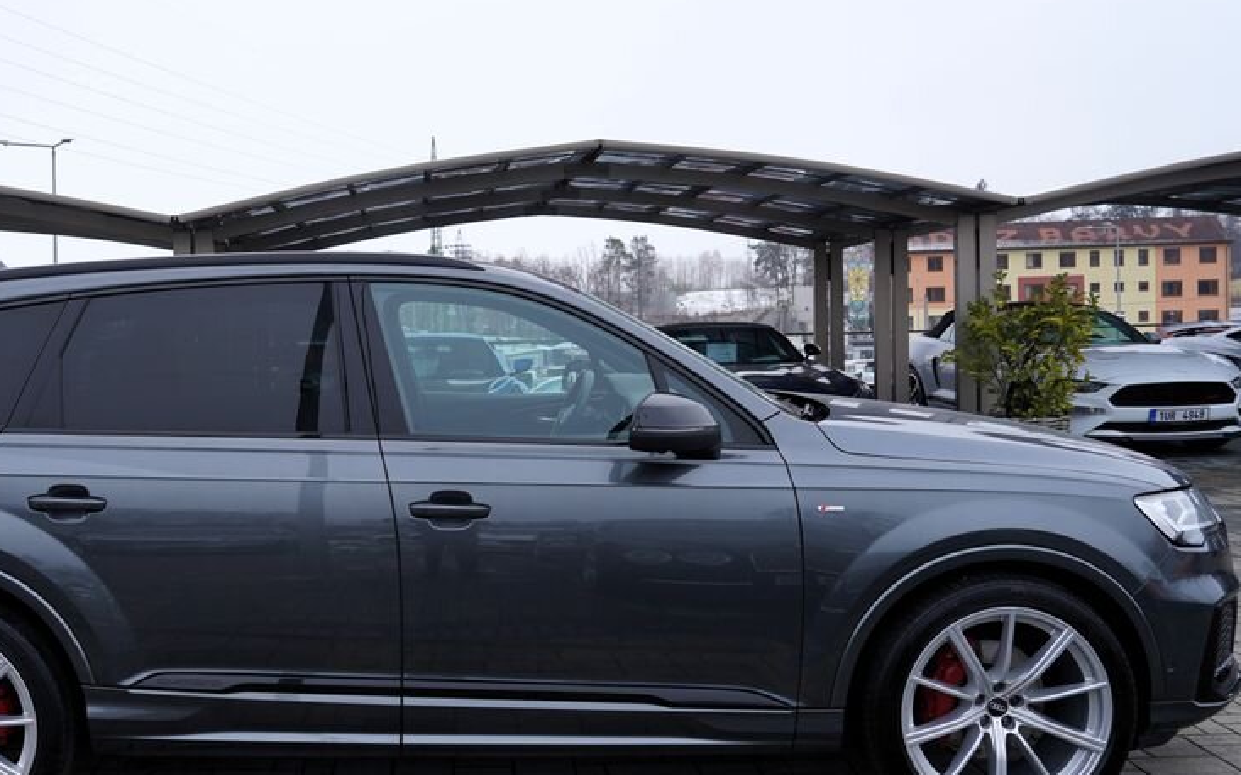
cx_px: 415
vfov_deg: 34.4
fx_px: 1251
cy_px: 364
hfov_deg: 51.8
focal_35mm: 37
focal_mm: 26
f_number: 5.6
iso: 100
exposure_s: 1/100
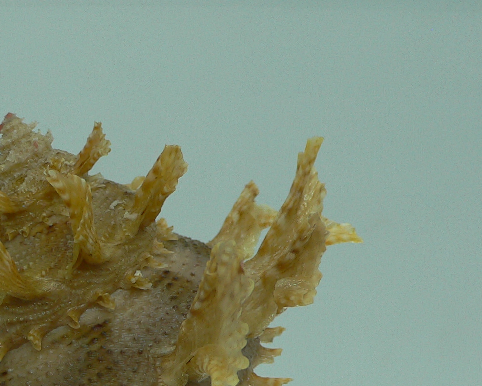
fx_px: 1013
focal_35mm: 71
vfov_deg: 21.0
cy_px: 361
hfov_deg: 26.3
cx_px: 94
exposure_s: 1/60
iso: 80
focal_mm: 4.6
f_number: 2.8
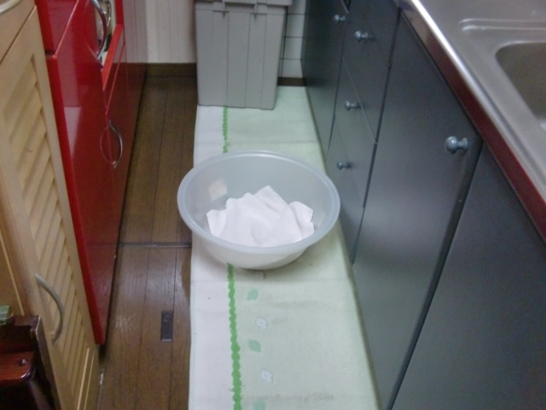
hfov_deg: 49.0
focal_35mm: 38
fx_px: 599
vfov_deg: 37.7
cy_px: 205
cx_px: 273
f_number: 3.9
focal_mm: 6.66
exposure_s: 1/13
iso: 400
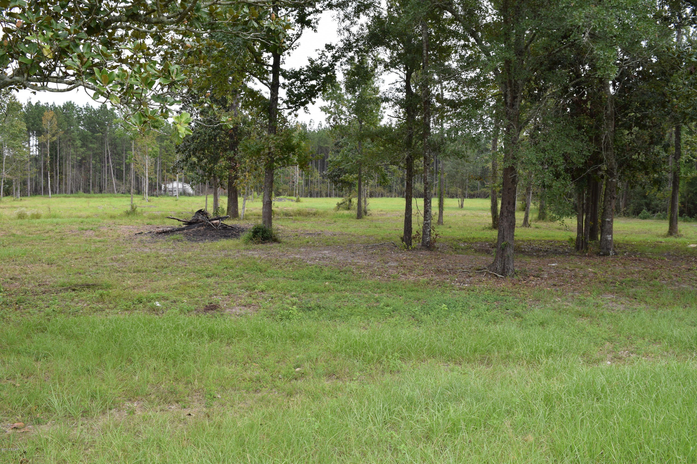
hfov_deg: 67.4
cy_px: 232
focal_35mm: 27
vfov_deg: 47.9
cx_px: 348
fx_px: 523
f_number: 8
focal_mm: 18
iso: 220
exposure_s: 1/250
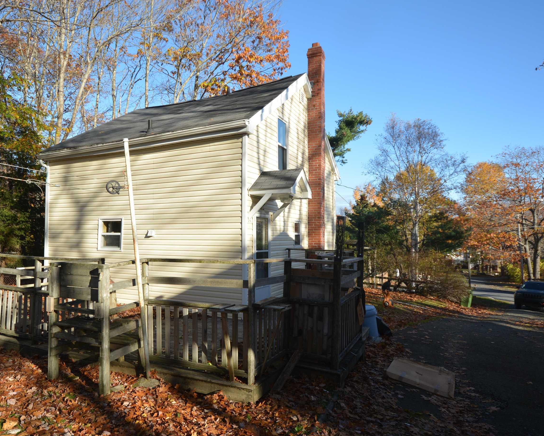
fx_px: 397
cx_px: 231
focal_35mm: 25
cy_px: 218
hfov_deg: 68.5
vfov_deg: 57.5
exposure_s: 1/250
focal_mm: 13
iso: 200
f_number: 8
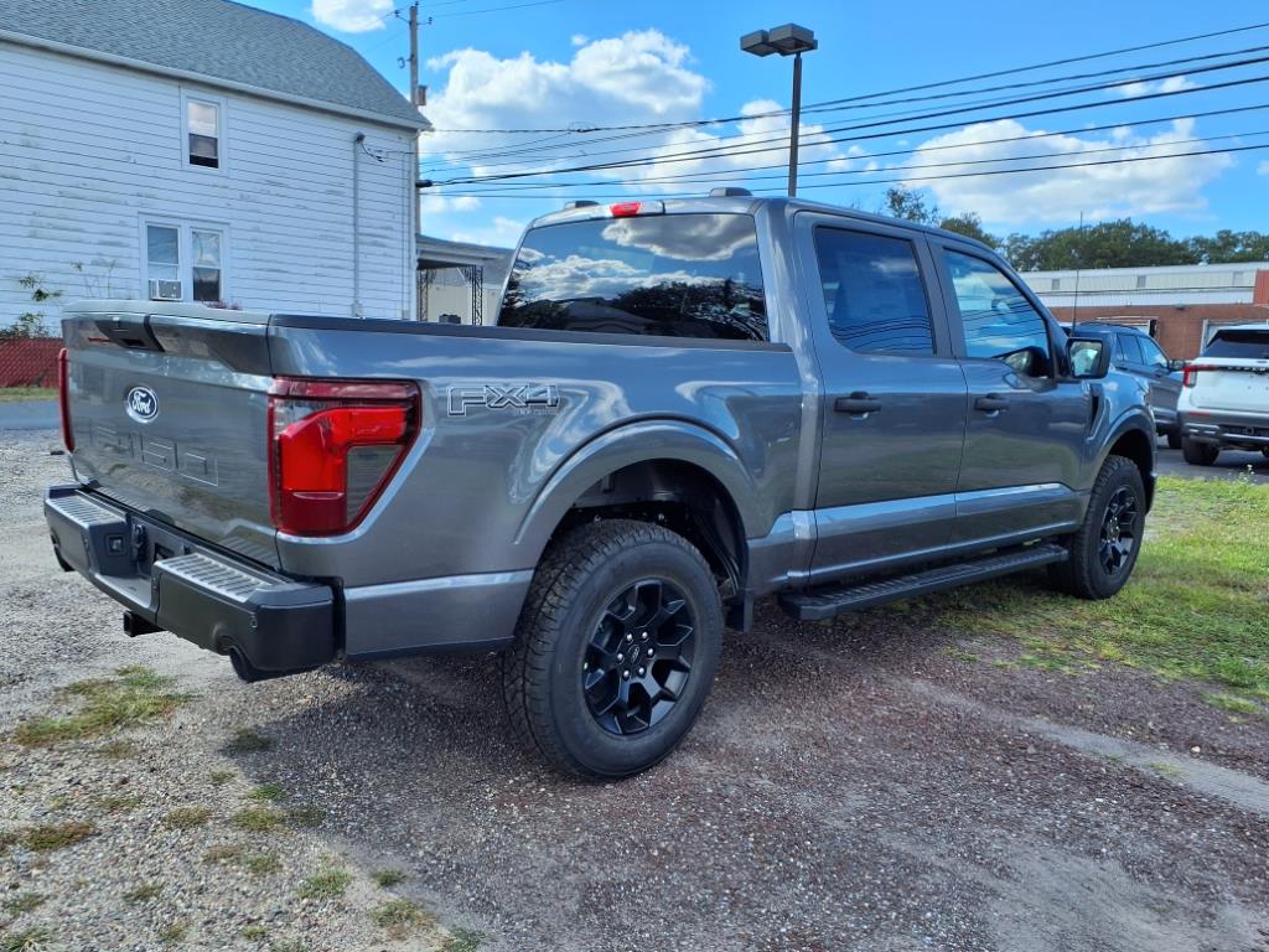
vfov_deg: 51.4
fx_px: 990
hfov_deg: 65.3
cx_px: 634
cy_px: 476
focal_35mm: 27
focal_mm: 3.58
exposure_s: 1/909
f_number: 1.9
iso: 40
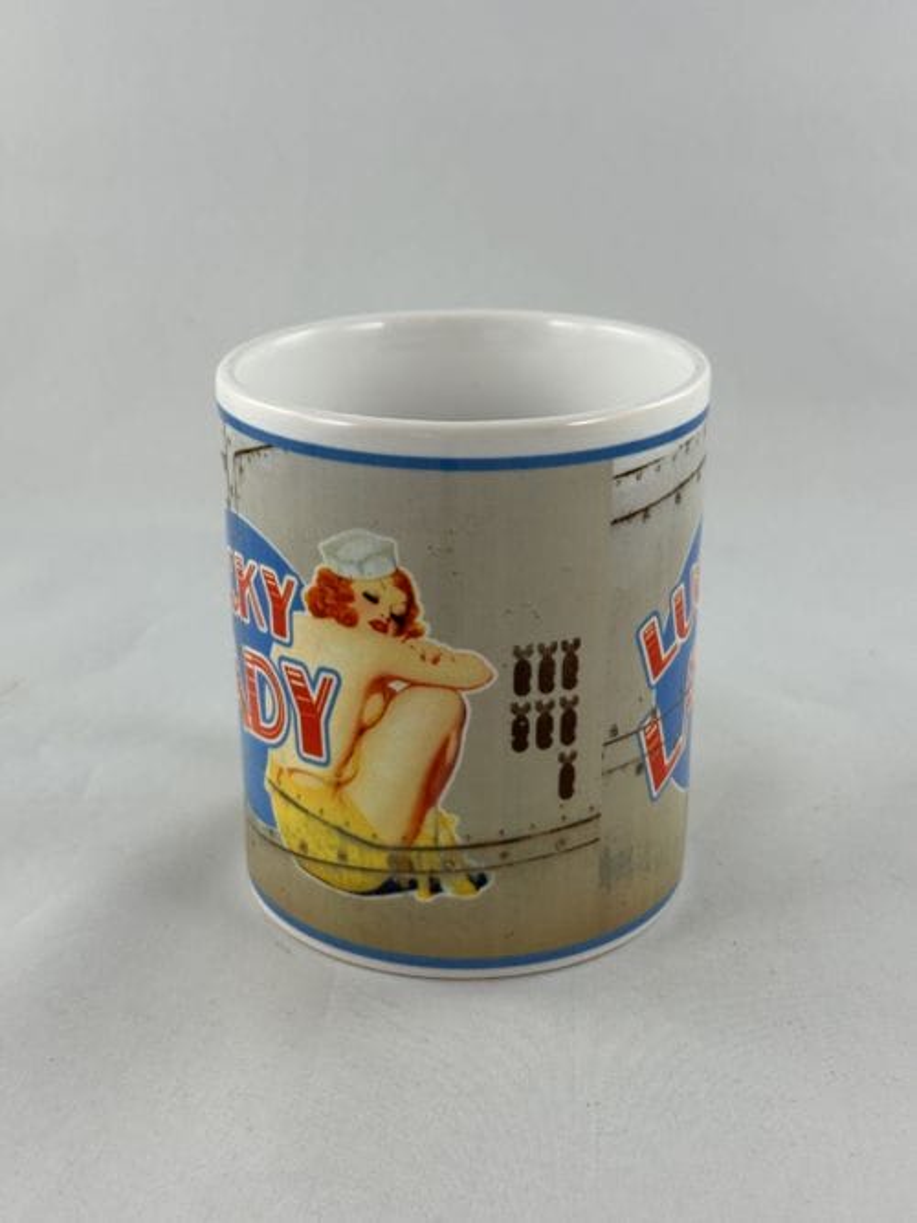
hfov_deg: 30.3
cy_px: 612
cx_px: 458
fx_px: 1696
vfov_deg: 39.7
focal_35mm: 48
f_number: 1.78
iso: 50
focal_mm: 6.86
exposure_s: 1/100
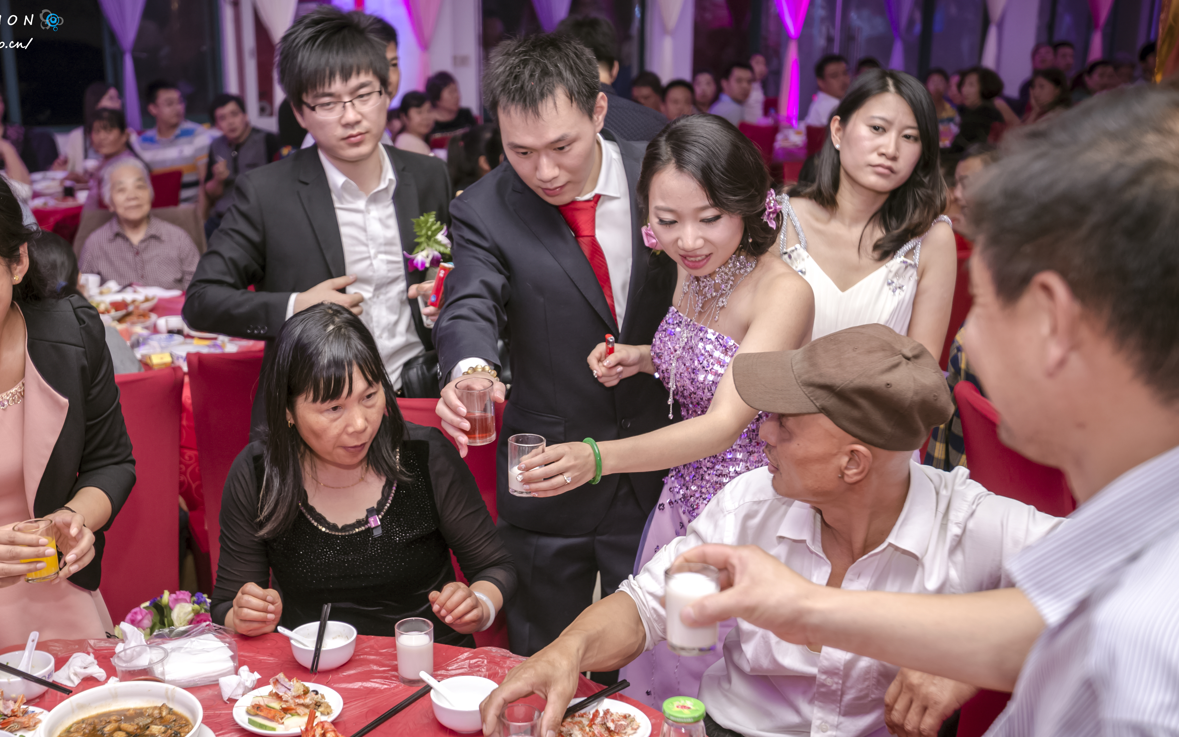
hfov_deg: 43.2
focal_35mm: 46
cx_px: 463
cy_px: 415
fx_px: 1478
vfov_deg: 28.0
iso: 200
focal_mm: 35
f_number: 3.2
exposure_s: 1/60
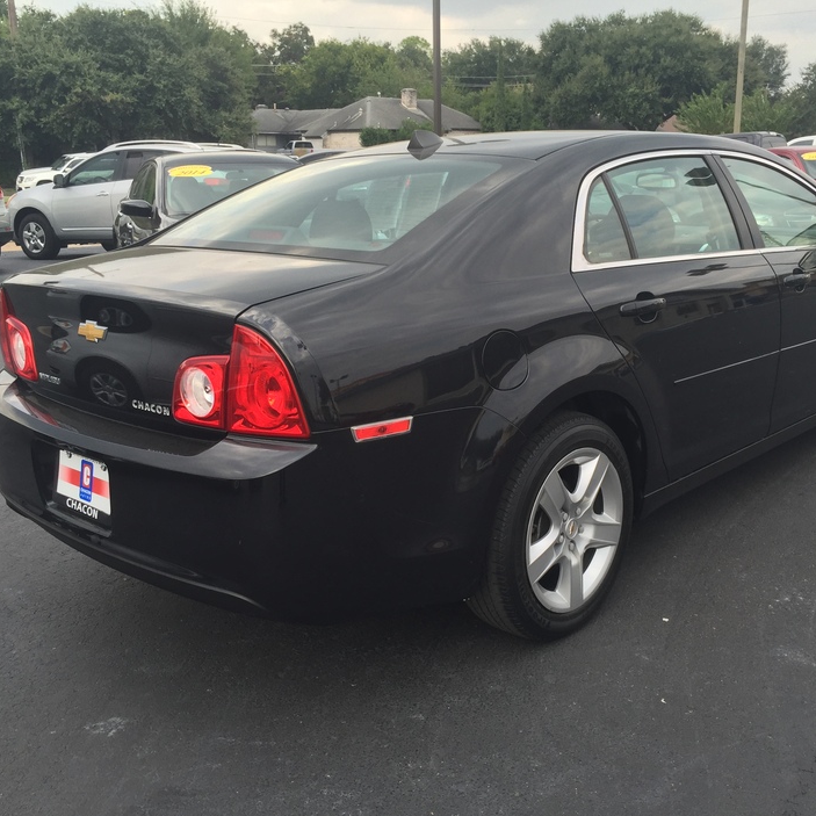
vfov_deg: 47.2
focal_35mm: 35
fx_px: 933
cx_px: 477
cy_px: 416
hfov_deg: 47.0
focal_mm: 4.15
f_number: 2.2
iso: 32
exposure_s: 1/311
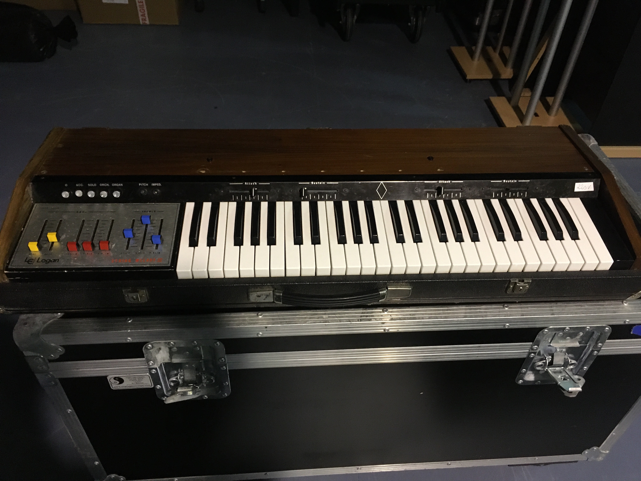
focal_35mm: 29
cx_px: 320
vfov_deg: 48.2
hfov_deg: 61.7
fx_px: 537
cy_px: 240
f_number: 2.2
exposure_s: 1/17
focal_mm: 4.15
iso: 250
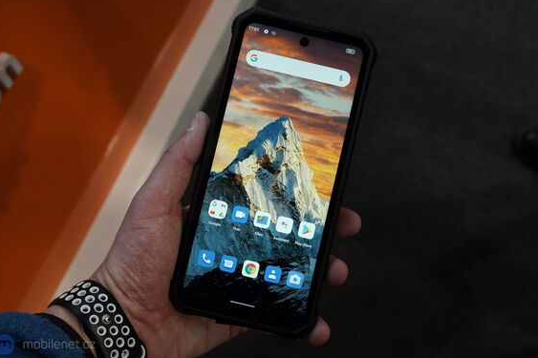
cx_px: 280
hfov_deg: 53.1
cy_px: 168
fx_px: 538
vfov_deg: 36.8
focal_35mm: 36
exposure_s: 1/160
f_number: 8
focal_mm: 33
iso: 2000
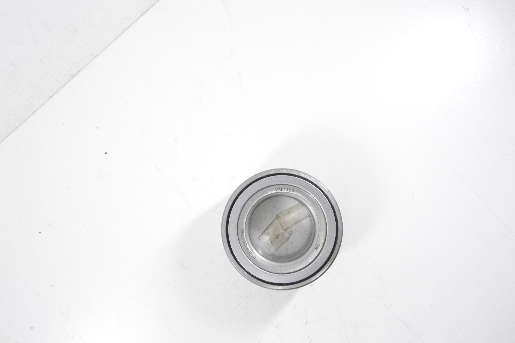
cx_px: 258
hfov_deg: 46.4
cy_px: 172
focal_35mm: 42
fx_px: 600
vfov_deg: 31.8
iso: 3200
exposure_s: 1/100
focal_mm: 28
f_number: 7.1
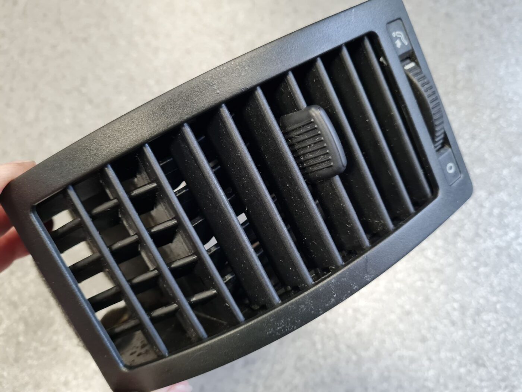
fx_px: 392
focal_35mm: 26
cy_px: 196
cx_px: 261
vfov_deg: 53.1
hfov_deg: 67.3
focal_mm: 5.4
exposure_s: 1/50
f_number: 1.8
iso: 250
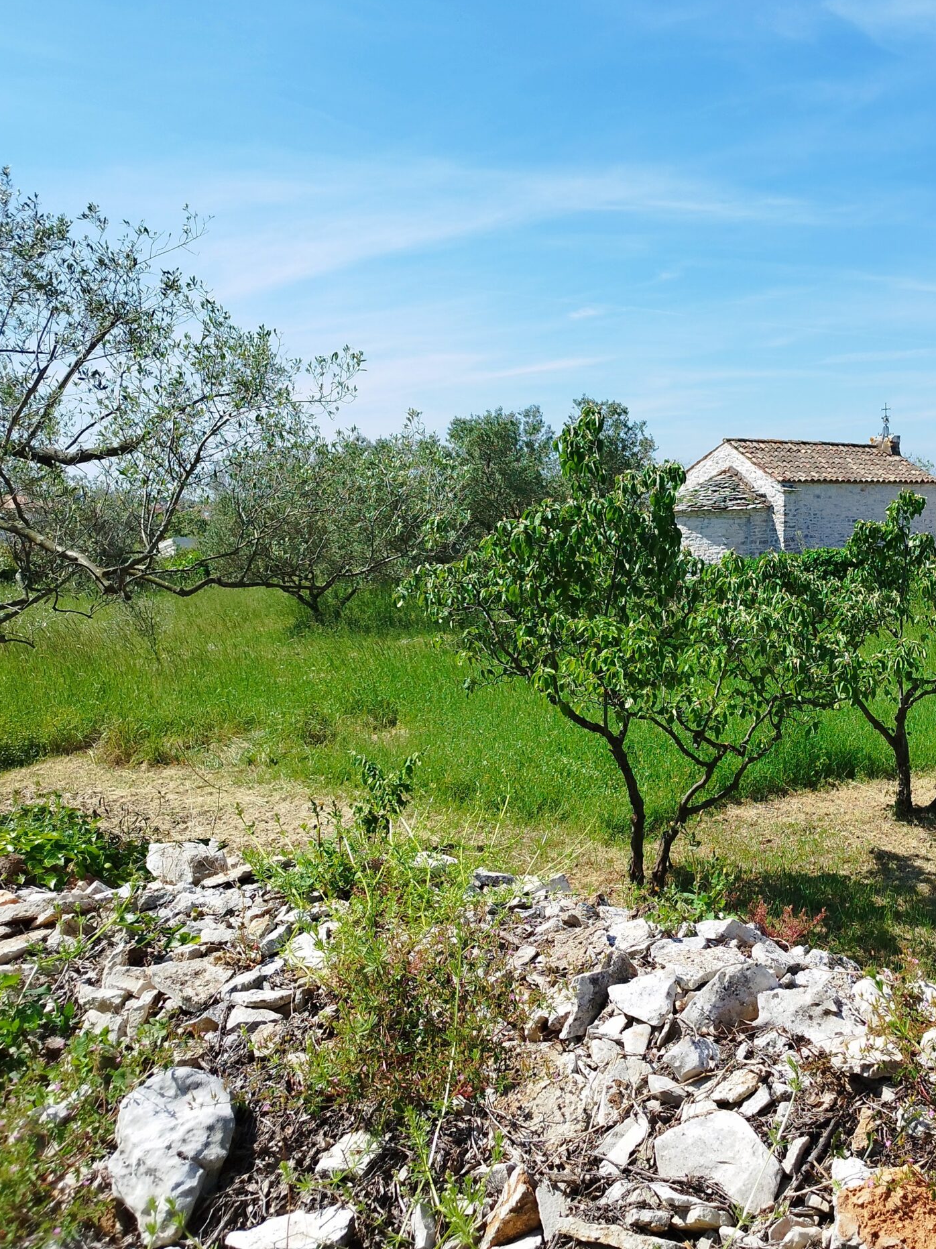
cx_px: 776
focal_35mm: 33
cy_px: 616
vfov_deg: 55.4
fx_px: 1190
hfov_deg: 40.8
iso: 50
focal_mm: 5.89
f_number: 1.89
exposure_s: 1/679
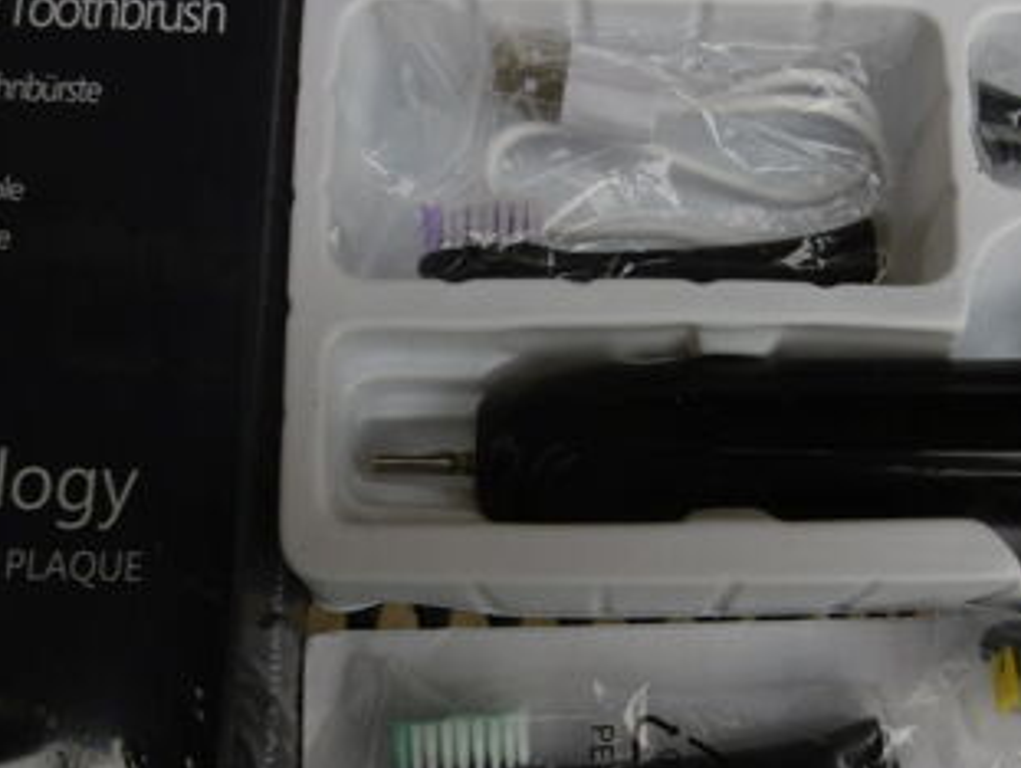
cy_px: 528
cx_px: 650
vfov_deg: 38.2
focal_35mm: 37
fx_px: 1093
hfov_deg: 49.5
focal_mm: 4.3
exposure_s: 1/250
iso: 100
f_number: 3.1
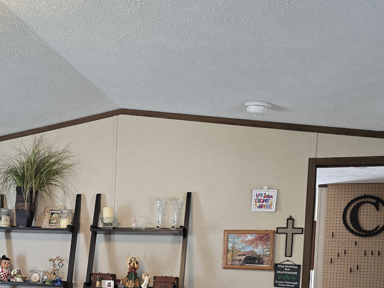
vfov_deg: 29.5
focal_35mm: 47
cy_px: 262
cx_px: 73
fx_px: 521
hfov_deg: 38.8
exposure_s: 1/60
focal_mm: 6.3
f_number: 1.7
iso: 200
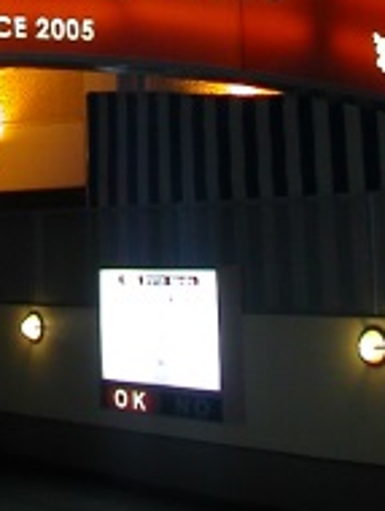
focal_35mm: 104
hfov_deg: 14.0
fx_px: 1539
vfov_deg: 18.0
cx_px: -34
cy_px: -97
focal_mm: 5.6
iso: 138
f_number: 2.7
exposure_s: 1/30
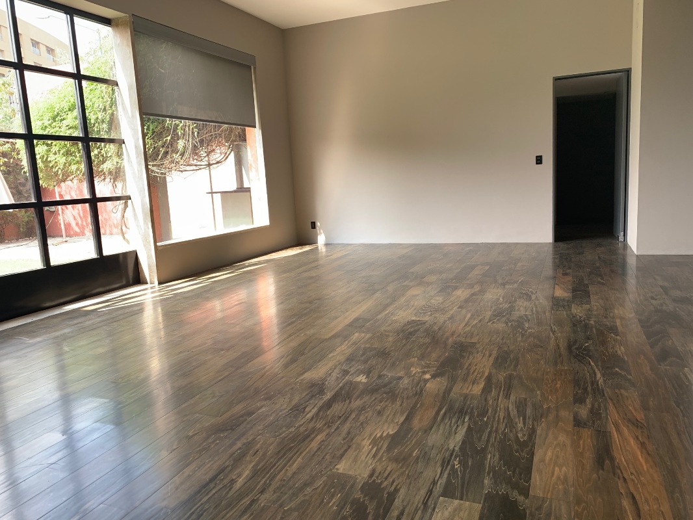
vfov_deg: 53.1
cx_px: 346
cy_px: 260
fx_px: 521
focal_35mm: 26
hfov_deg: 67.3
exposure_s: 1/121
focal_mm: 4.25
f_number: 1.8
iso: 64
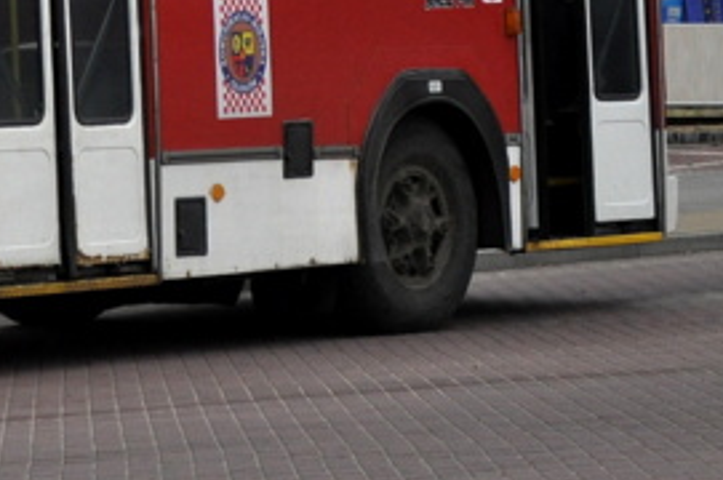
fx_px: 4594
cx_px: -400
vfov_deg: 5.9
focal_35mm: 229
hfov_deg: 8.8
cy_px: -256
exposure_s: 1/1000
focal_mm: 46
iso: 800
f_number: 5.3
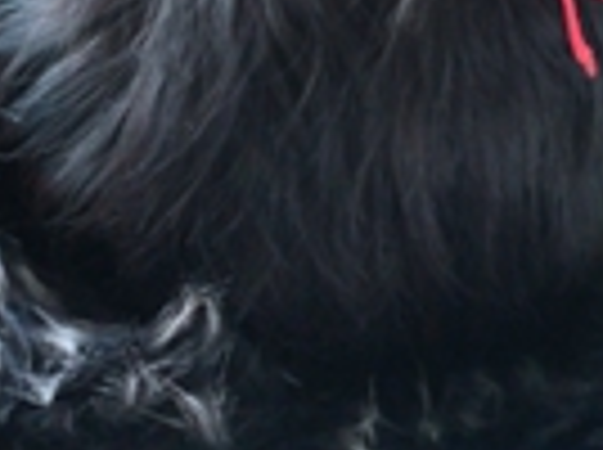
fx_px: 1948
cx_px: 824
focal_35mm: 112
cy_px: -380
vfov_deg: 12.0
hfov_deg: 16.5
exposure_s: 1/50
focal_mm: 3.95
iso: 230
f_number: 1.8
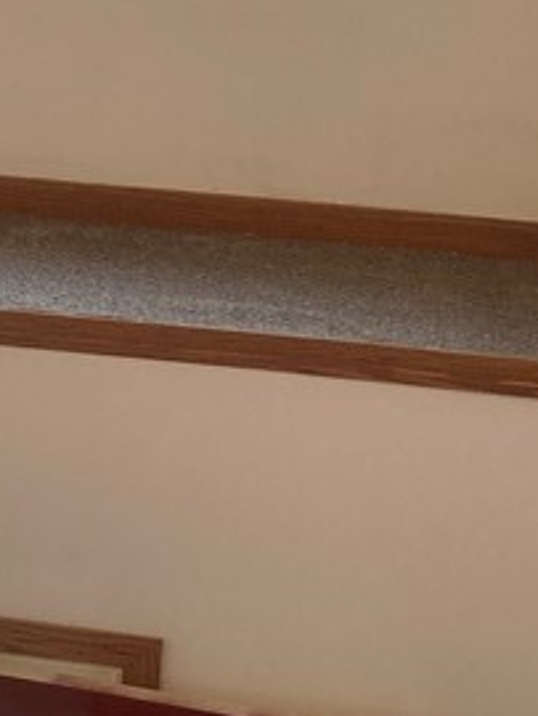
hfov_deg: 13.5
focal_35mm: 106
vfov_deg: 18.5
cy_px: 247
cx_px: -143
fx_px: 2193
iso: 80
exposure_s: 1/60
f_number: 1.8
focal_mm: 3.99
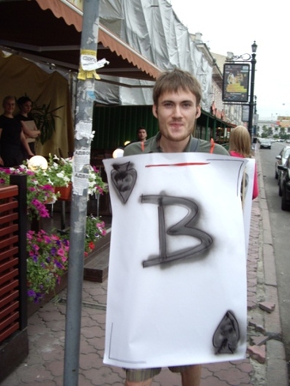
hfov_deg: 37.8
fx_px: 424
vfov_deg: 49.0
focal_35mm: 38
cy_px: 193
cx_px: 145
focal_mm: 7.9
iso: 100
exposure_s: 1/60
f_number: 2.8
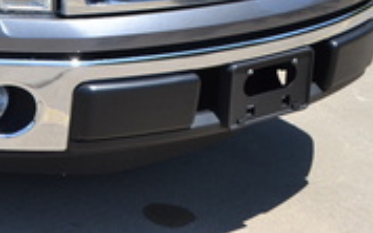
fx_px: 1046
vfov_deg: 12.1
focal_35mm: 103
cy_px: -114
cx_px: -78
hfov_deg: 19.1
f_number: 7.1
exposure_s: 1/200
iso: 100
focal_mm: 24
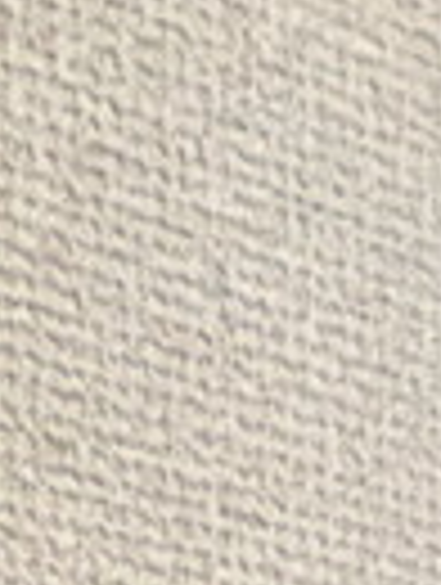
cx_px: -32
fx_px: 1354
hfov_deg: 17.9
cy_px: 1710
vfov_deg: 11.9
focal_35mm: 80
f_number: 2.4
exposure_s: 1/50
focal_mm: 1.54
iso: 160
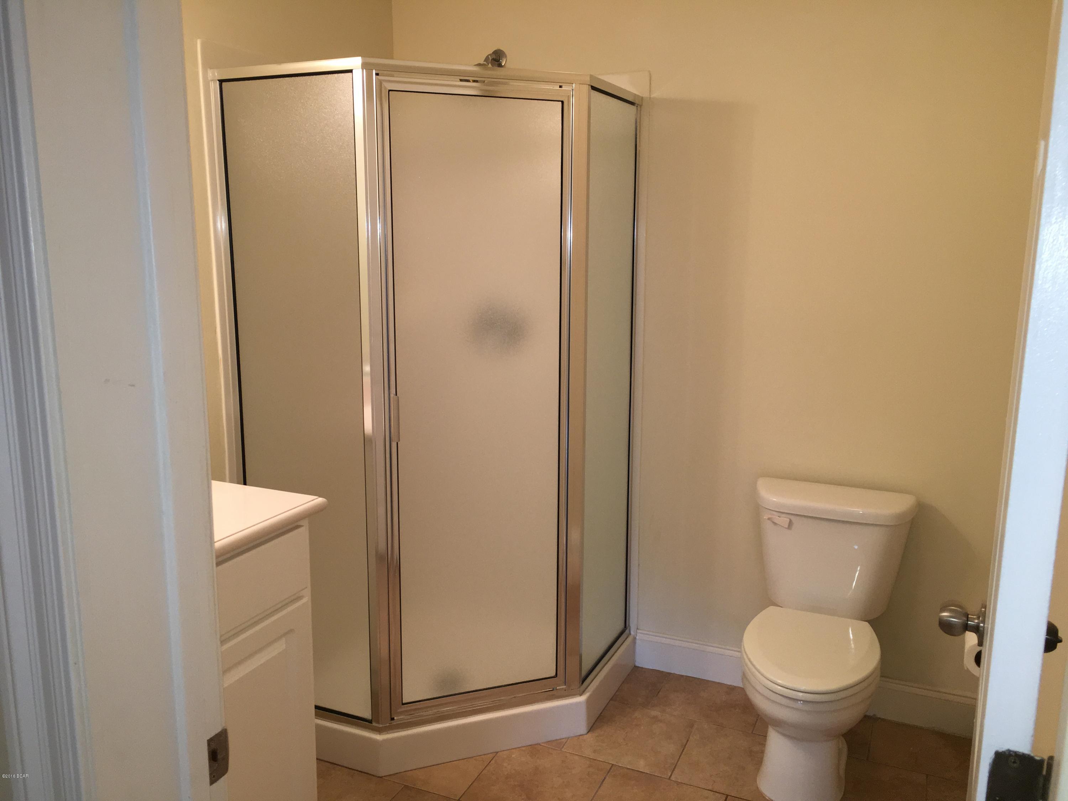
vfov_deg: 48.2
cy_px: 400
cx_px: 534
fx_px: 895
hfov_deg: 61.7
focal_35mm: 29
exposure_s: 1/30
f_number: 2.2
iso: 50
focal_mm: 4.15
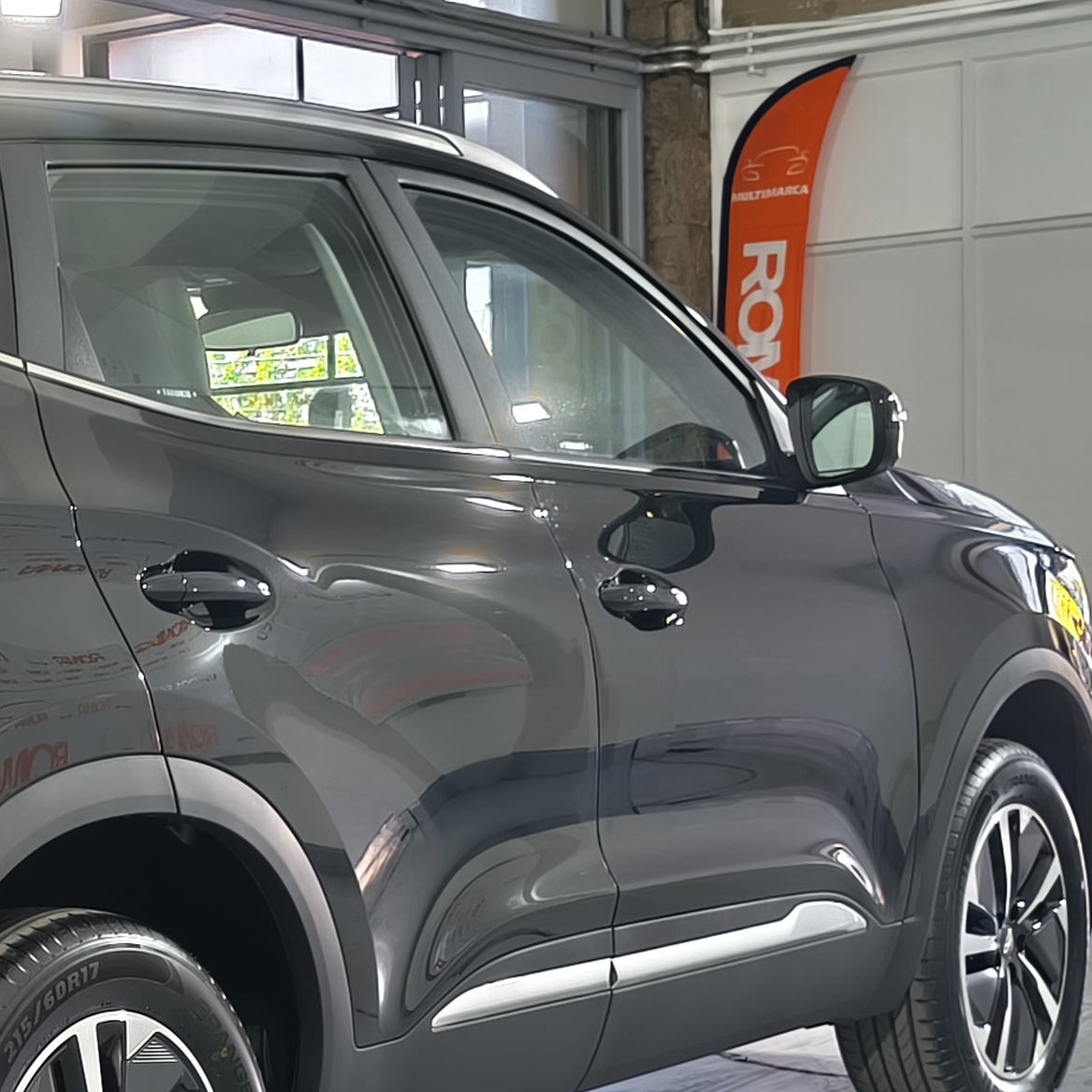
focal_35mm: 90
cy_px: 912
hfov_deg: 18.6
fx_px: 3212
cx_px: -106
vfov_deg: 19.1
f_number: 1.7
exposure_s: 1/33.3
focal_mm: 5.35
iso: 320
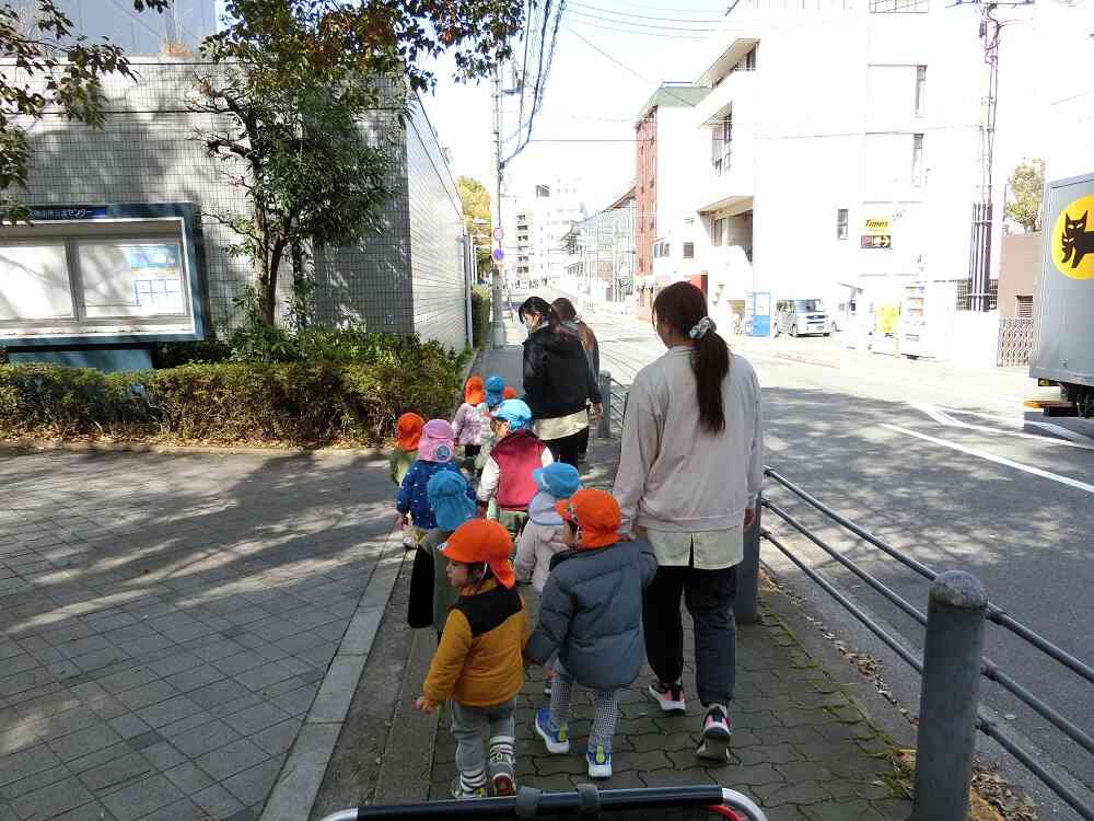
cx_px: 547
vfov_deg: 54.9
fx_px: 790
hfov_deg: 69.4
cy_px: 410
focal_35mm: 25
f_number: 3.5
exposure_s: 1/250
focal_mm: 4.5
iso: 80
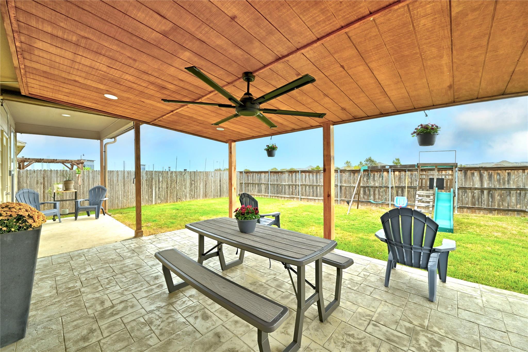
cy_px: 176
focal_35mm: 14
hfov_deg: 104.2
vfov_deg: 81.2
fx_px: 205
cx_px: 264
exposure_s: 1/50
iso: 400
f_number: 10
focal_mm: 14
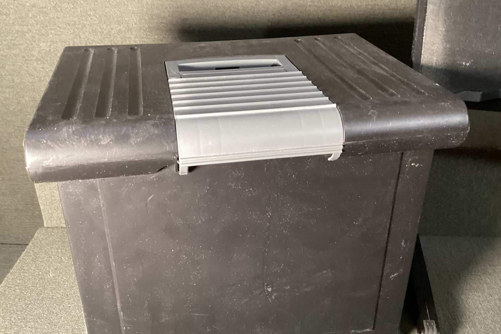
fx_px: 515
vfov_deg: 35.9
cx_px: 246
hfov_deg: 51.9
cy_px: 176
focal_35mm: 37
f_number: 2.4
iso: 320
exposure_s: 1/50
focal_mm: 3.3
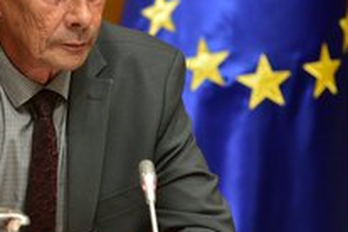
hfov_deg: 4.3
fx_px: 4659
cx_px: 91
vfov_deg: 2.9
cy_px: 50
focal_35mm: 482
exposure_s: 1/250
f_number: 4.5
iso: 1600
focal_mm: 200
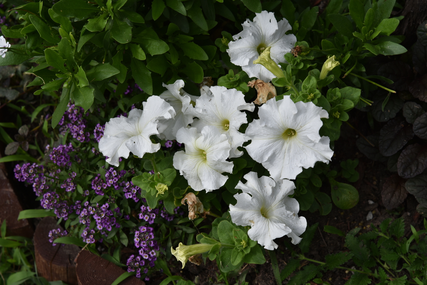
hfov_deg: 17.1
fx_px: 1424
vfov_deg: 11.4
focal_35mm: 120
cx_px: 214
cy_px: 142
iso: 100
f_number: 9
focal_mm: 120
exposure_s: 1/320
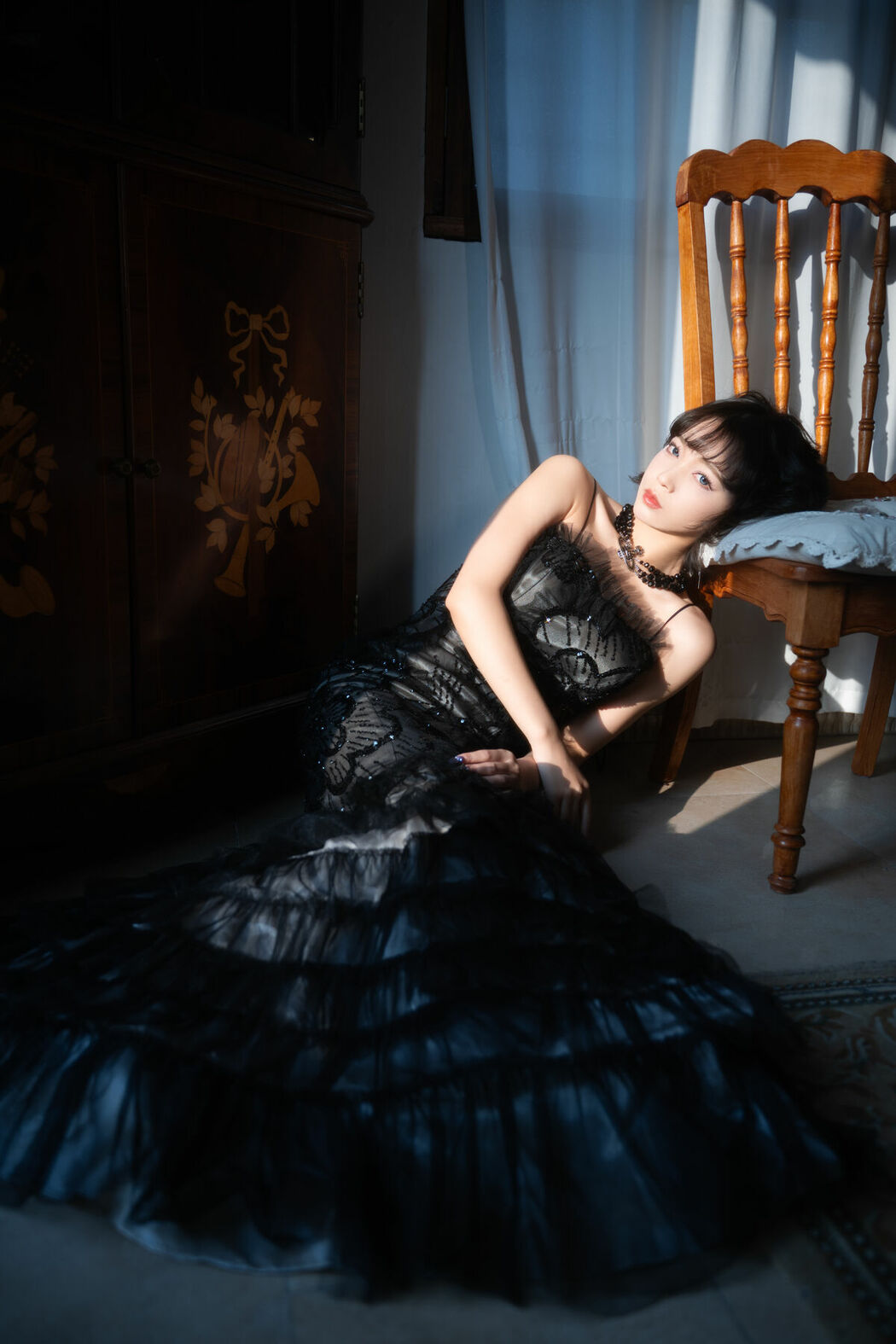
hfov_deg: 46.4
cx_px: 448
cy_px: 672
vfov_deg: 65.5
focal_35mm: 28
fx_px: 1045
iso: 100
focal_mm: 28
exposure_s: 1/200
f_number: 2.8
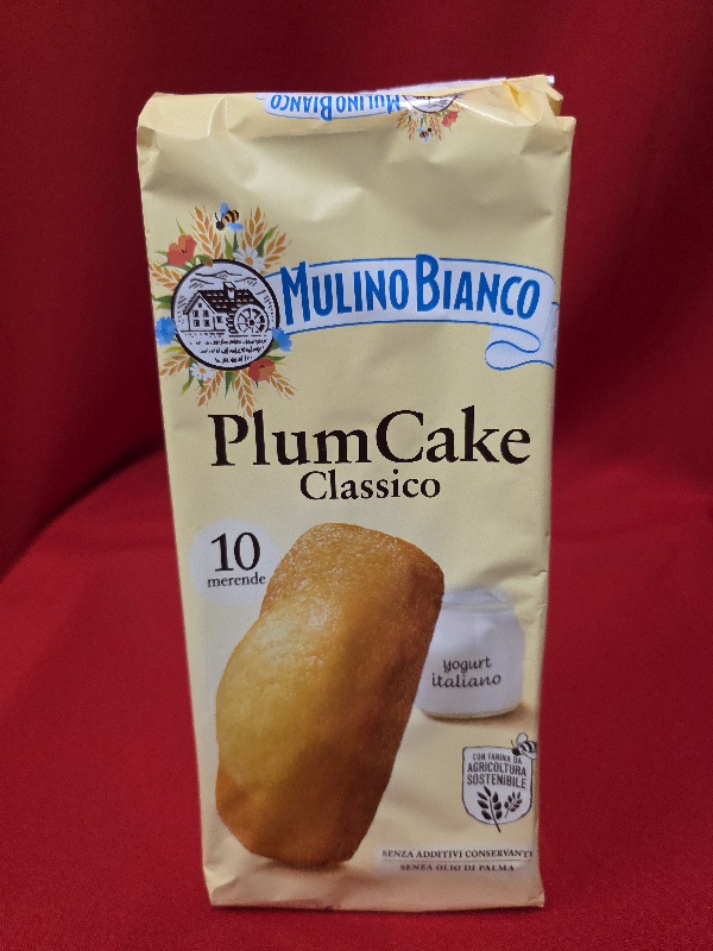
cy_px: 476
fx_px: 632
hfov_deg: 58.9
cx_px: 356
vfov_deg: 73.9
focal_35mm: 23
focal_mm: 6.3
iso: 500
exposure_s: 1/101
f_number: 1.7
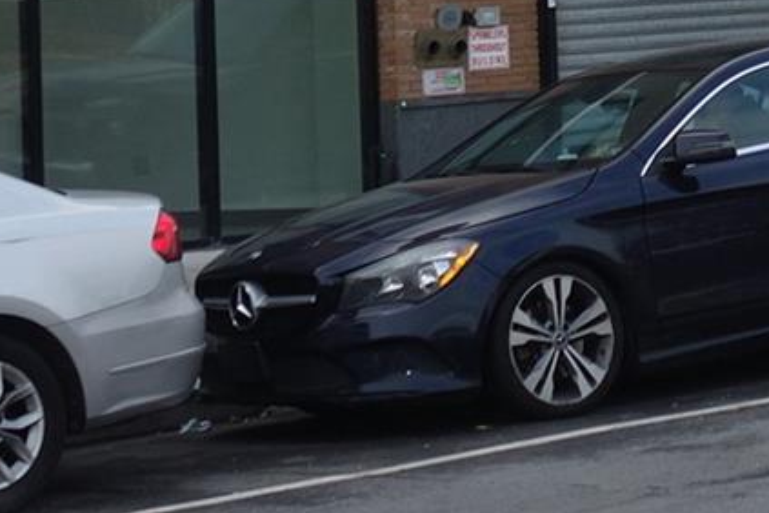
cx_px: 844
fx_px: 3823
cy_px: -472
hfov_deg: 11.3
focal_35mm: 179
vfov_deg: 7.4
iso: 125
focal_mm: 13.58
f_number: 2.8
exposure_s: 1/500
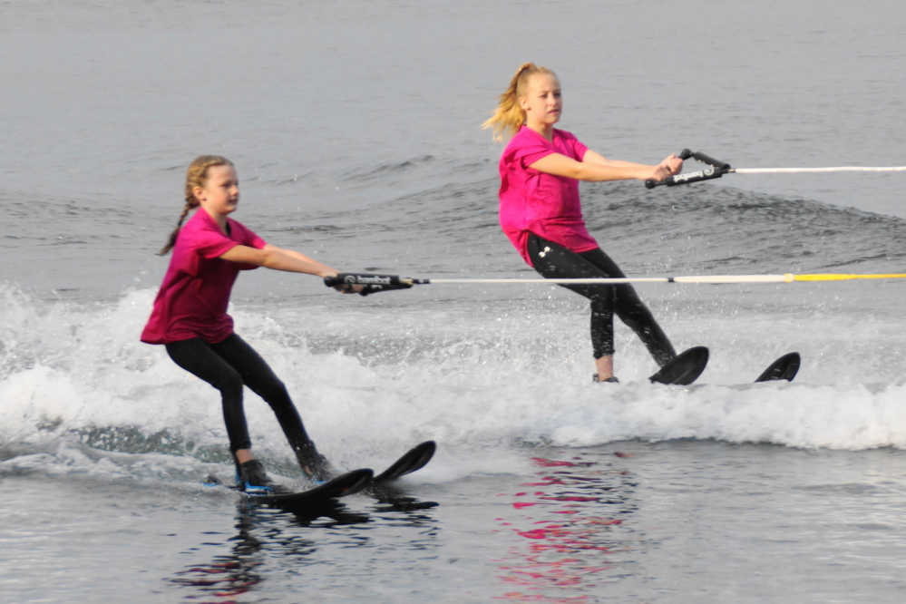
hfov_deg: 13.0
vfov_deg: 8.7
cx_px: 453
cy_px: 302
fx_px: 3963
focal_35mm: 158
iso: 100
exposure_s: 1/200
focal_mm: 105
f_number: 5.6
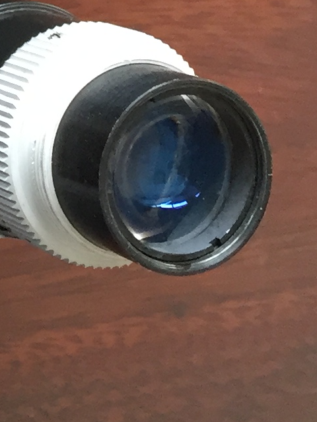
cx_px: -429
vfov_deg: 12.7
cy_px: -198
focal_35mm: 148
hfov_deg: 9.1
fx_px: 1807
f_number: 2.2
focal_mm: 4.15
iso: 50
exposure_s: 1/33
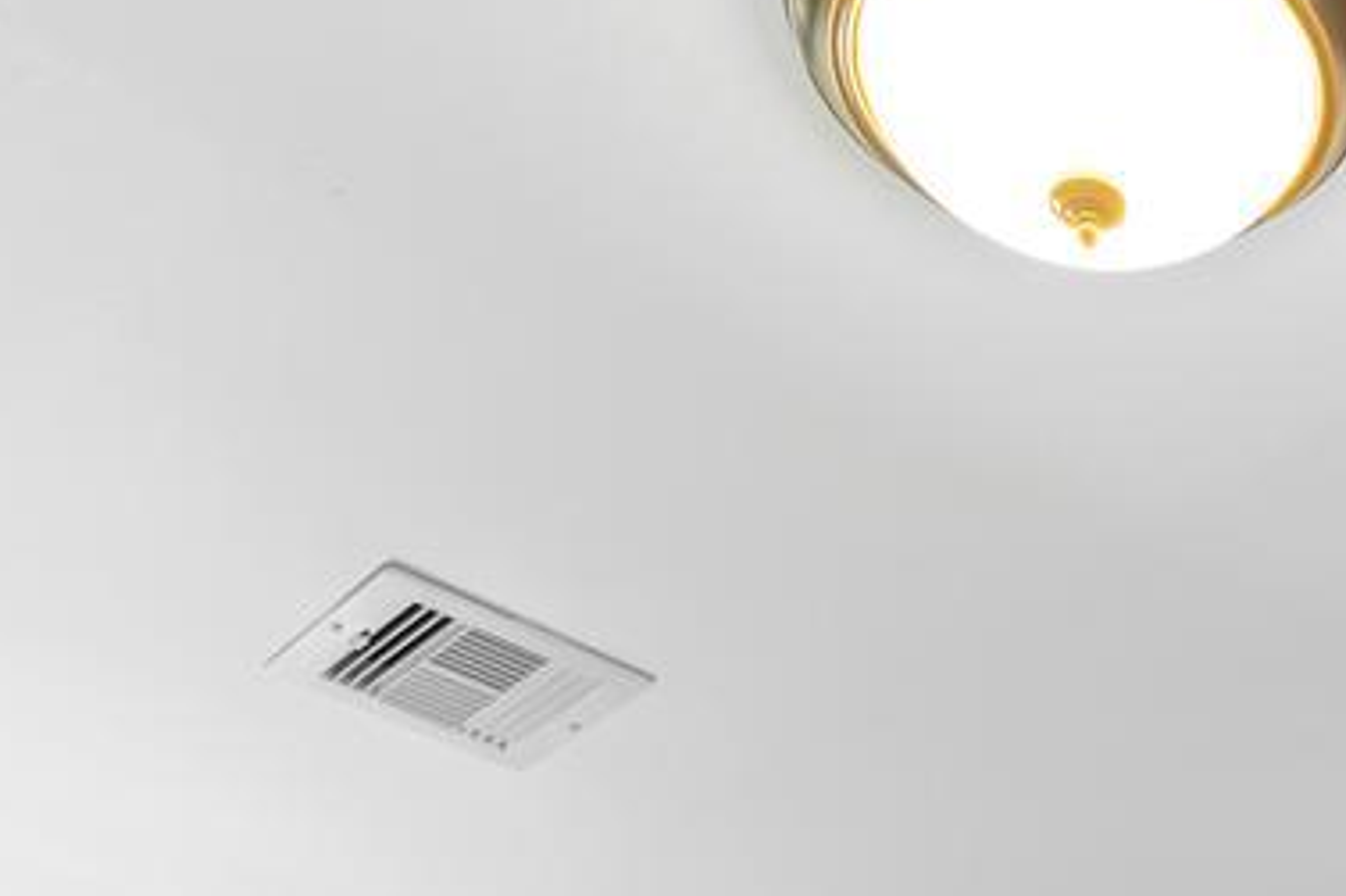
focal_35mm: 76
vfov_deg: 12.8
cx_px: 1582
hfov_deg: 24.4
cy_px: 2265
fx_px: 2840
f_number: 6.3
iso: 500
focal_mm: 14
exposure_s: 1/5
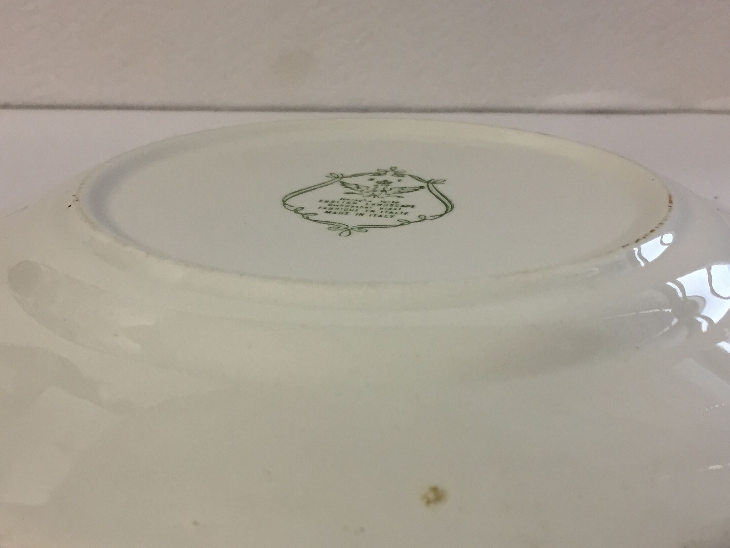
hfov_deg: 43.8
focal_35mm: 43
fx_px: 907
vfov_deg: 33.4
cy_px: 351
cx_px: 365
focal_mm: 4.15
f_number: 2.2
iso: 40
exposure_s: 1/33
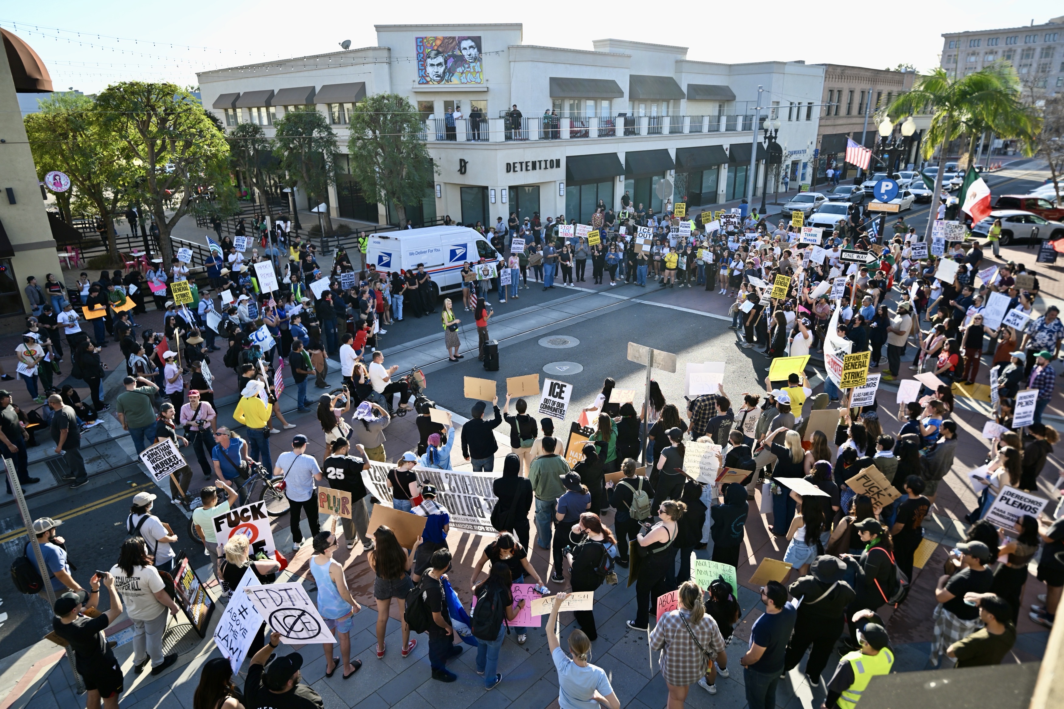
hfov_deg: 79.9
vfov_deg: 58.3
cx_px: 532
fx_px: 635
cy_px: 354
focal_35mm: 22
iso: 200
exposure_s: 1/1250
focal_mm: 21.5
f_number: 2.8
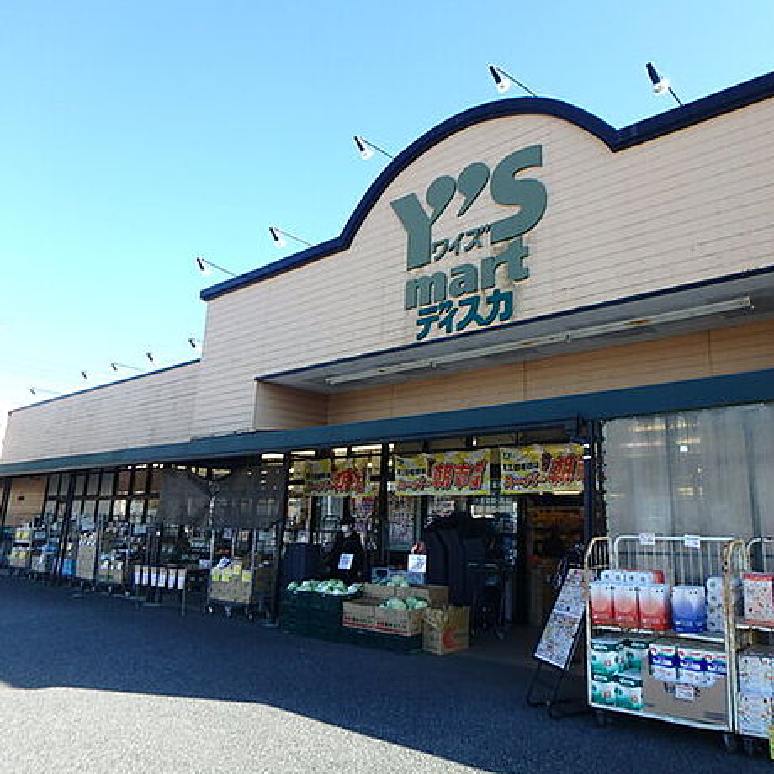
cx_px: 495
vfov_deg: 62.9
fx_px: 632
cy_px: 384
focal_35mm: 25
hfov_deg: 61.9
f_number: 3.5
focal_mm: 3.7
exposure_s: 1/320
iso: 125
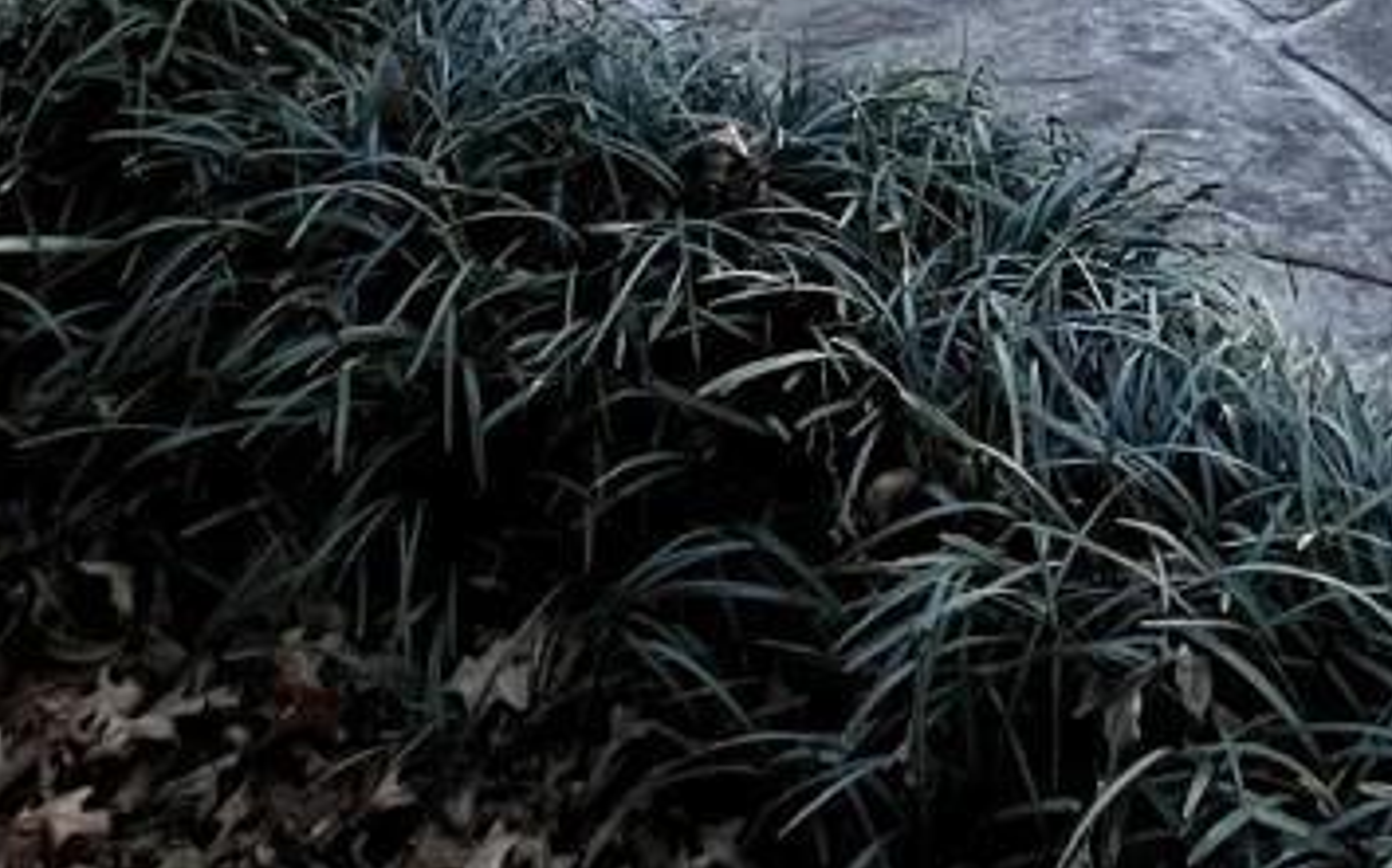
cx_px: 1345
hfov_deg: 33.6
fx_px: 2124
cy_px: -1088
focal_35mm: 56
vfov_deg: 15.5
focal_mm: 1.57
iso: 32
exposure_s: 1/444
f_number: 1.8
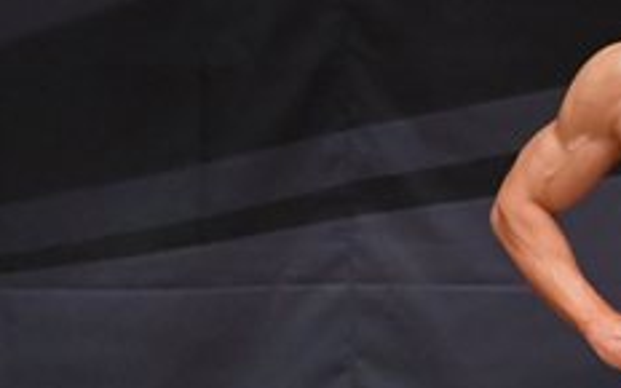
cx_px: 970
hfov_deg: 1.8
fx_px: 19852
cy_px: 498
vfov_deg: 1.1
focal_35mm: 1173
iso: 6400
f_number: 5.6
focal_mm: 230
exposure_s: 1/400
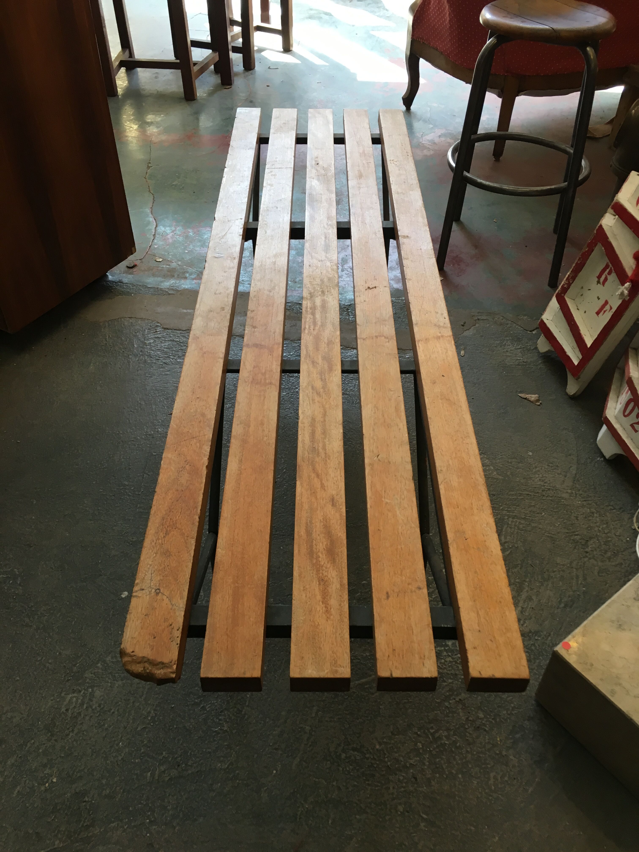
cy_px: 426
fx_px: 714
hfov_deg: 48.2
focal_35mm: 29
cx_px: 320
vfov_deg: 61.7
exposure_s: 1/33
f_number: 2.2
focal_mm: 4.15
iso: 64
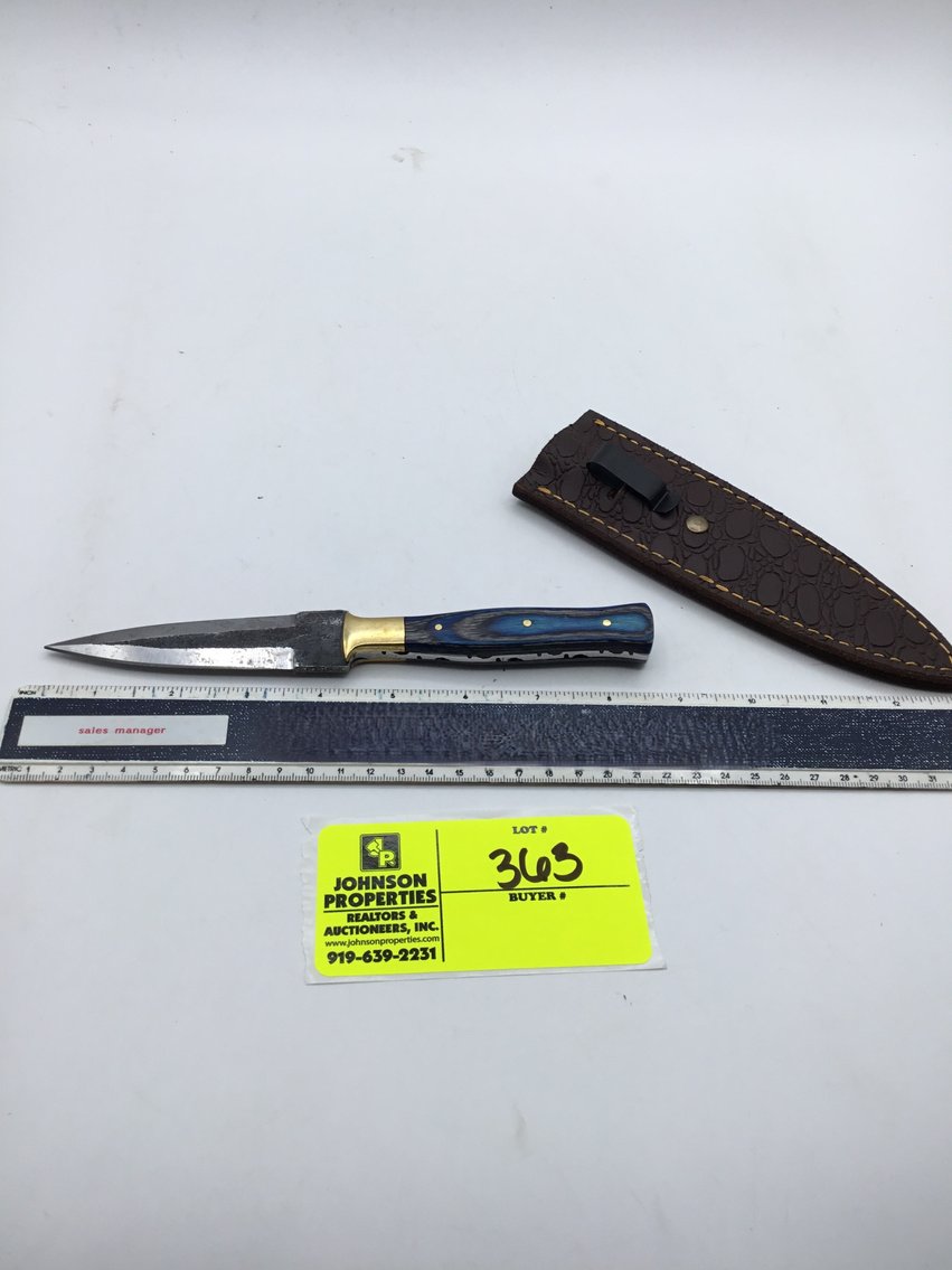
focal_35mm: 31
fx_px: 1137
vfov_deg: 58.4
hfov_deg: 45.4
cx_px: 476
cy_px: 635
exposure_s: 1/130
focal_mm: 3.3
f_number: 2.4
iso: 25
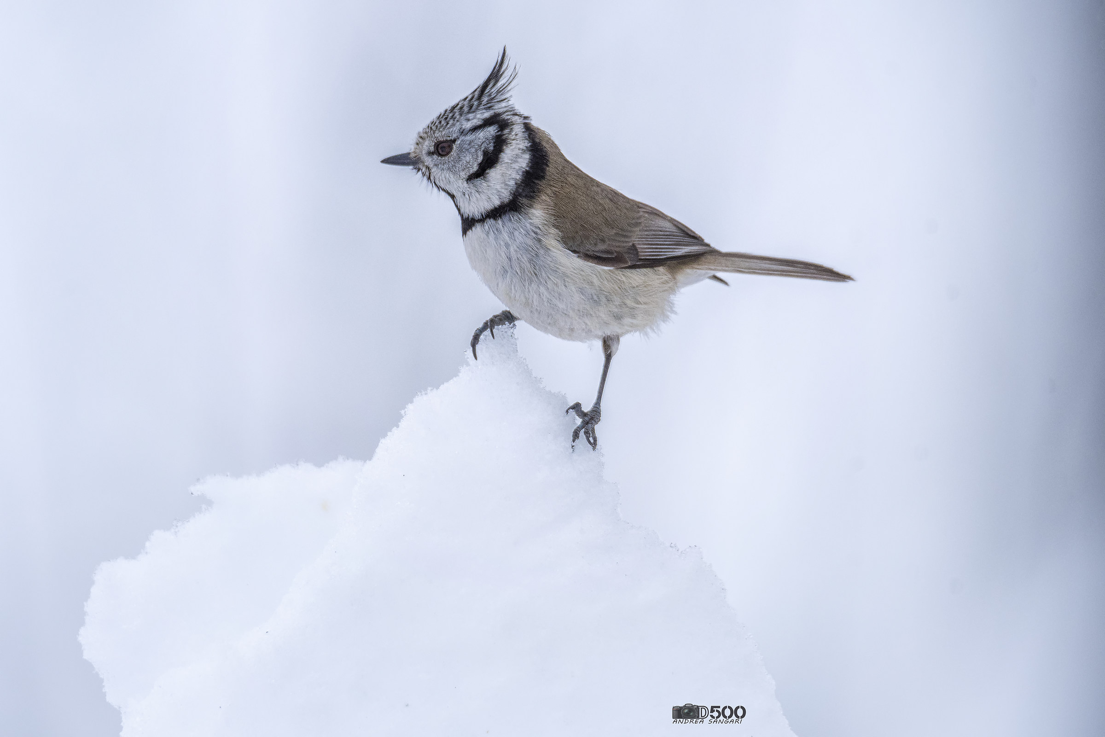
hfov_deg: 2.3
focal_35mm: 900
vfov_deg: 1.5
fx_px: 27623
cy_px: 368
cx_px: 552
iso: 1000
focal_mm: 600
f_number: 7.1
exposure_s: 1/4000
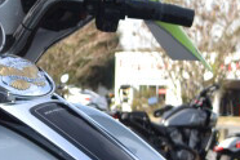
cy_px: 335
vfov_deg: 6.8
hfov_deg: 10.3
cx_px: 347
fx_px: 1293
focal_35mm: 194
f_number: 5.6
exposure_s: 1/200
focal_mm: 20
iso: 100
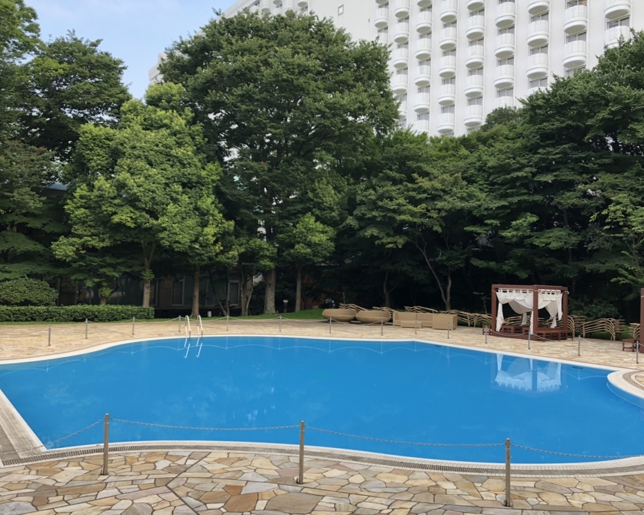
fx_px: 572
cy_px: 259
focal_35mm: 30
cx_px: 353
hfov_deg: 58.7
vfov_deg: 48.5
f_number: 1.8
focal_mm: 4
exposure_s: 1/120
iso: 25
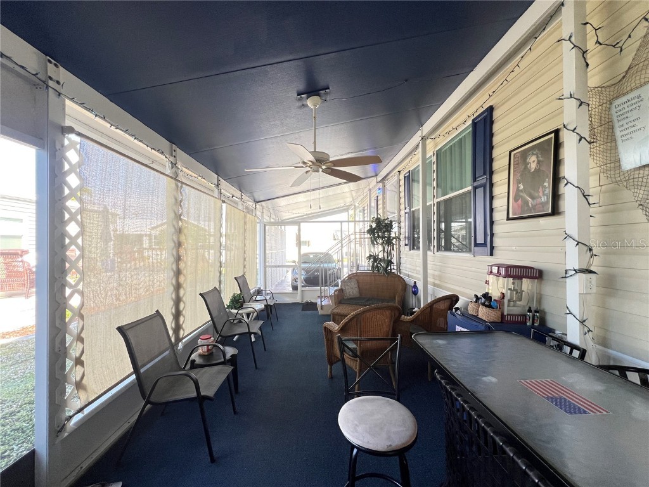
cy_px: 244
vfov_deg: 89.9
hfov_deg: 106.2
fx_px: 244
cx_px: 324
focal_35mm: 13
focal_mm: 1.57
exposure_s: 1/99
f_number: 1.8
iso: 125
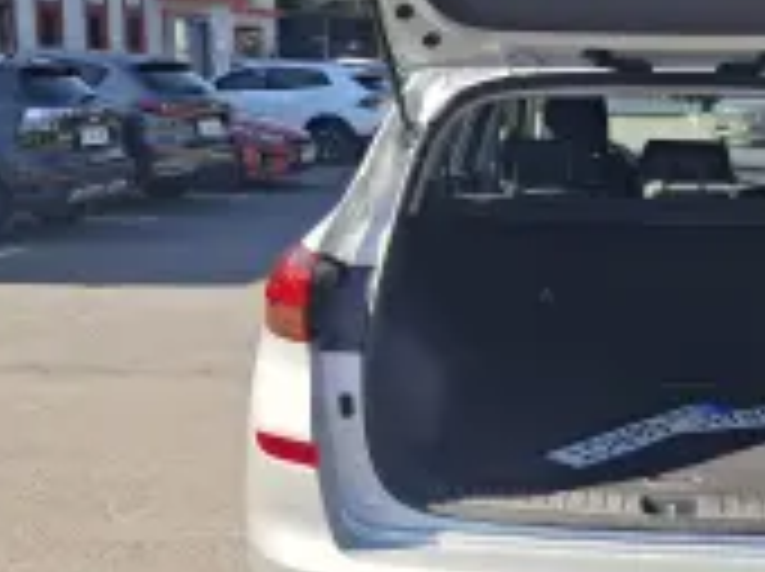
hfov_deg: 34.9
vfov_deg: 27.5
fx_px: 1170
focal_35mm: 53
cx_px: 626
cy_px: 266
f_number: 1.8
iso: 32
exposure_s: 1/1031
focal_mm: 4.69
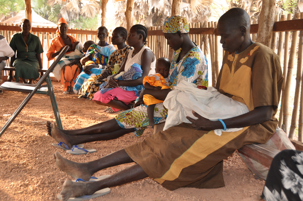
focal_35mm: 44
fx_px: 366
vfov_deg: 30.8
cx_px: 152
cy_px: 100
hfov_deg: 45.0
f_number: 4
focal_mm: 29
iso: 250
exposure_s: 1/30
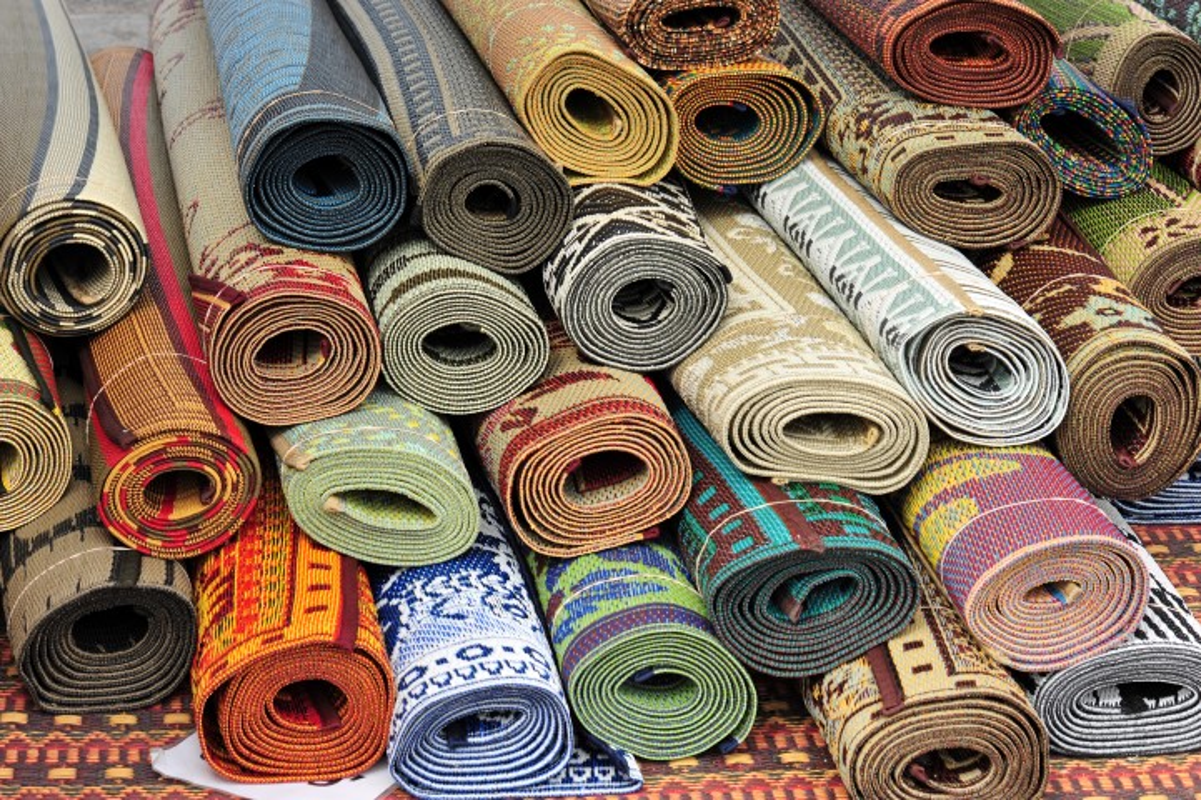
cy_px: 400
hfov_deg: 19.5
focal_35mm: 105
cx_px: 600
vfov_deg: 13.0
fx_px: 3501
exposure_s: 1/125
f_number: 10
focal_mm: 105
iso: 200
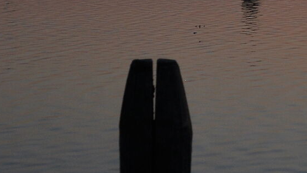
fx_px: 1378
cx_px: 585
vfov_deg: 7.1
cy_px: -89
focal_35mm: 169
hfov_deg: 11.6
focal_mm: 25
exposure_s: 1/200
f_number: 7.1
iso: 200
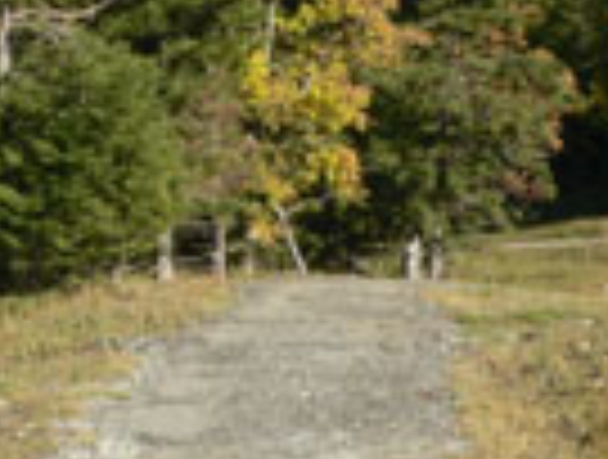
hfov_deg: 15.9
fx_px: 2166
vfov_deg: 11.5
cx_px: 207
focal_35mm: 123
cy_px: -252
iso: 100
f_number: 8
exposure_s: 1/160
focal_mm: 6.1
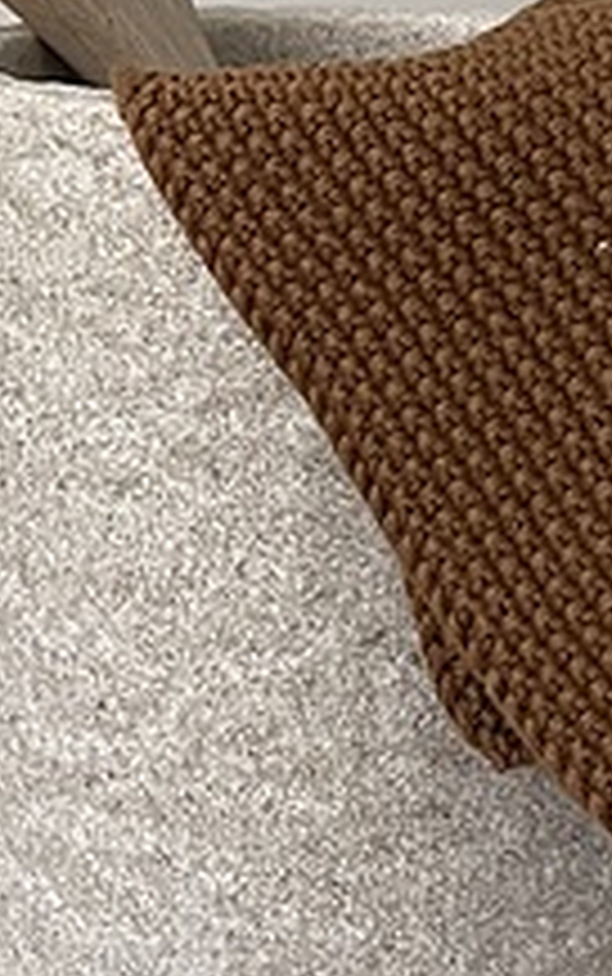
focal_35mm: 110
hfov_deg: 11.7
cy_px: 155
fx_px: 2930
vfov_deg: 18.7
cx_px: -81
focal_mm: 4.2
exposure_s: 1/50
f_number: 1.6
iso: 250
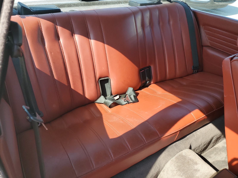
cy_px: 89
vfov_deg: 53.1
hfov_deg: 67.3
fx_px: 179
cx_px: 119
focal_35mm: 26
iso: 50
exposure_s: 1/500
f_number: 1.5
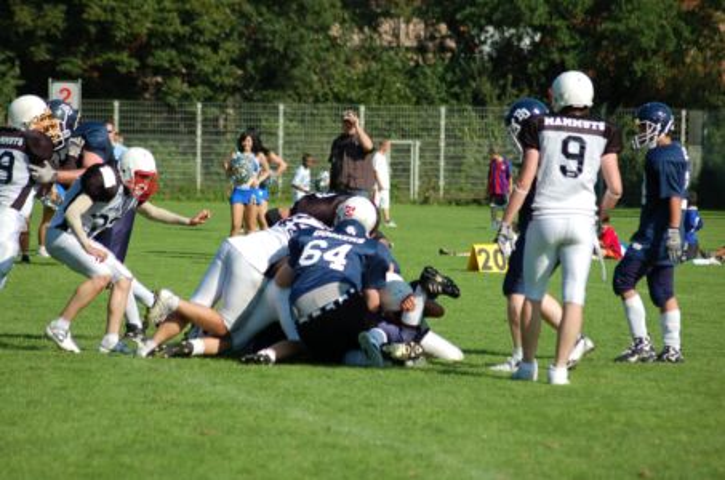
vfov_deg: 6.1
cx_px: 362
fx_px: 4522
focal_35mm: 225
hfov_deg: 9.2
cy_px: 240
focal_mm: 150
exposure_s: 1/1250
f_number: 5
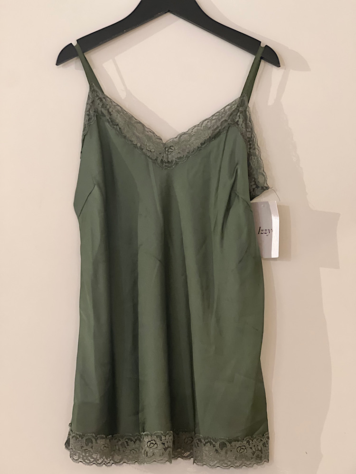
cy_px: 237
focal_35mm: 77
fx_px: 1056
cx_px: 178
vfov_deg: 25.3
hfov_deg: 19.1
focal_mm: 9
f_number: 2.8
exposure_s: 1/14
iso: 640
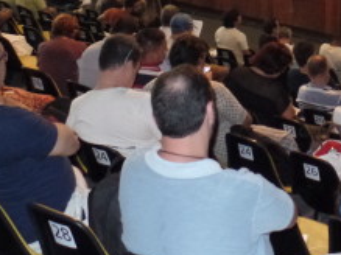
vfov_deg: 15.1
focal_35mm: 96
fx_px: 945
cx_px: 338
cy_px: -11
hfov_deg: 19.9
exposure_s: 1/30
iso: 800
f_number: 3
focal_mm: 6.2
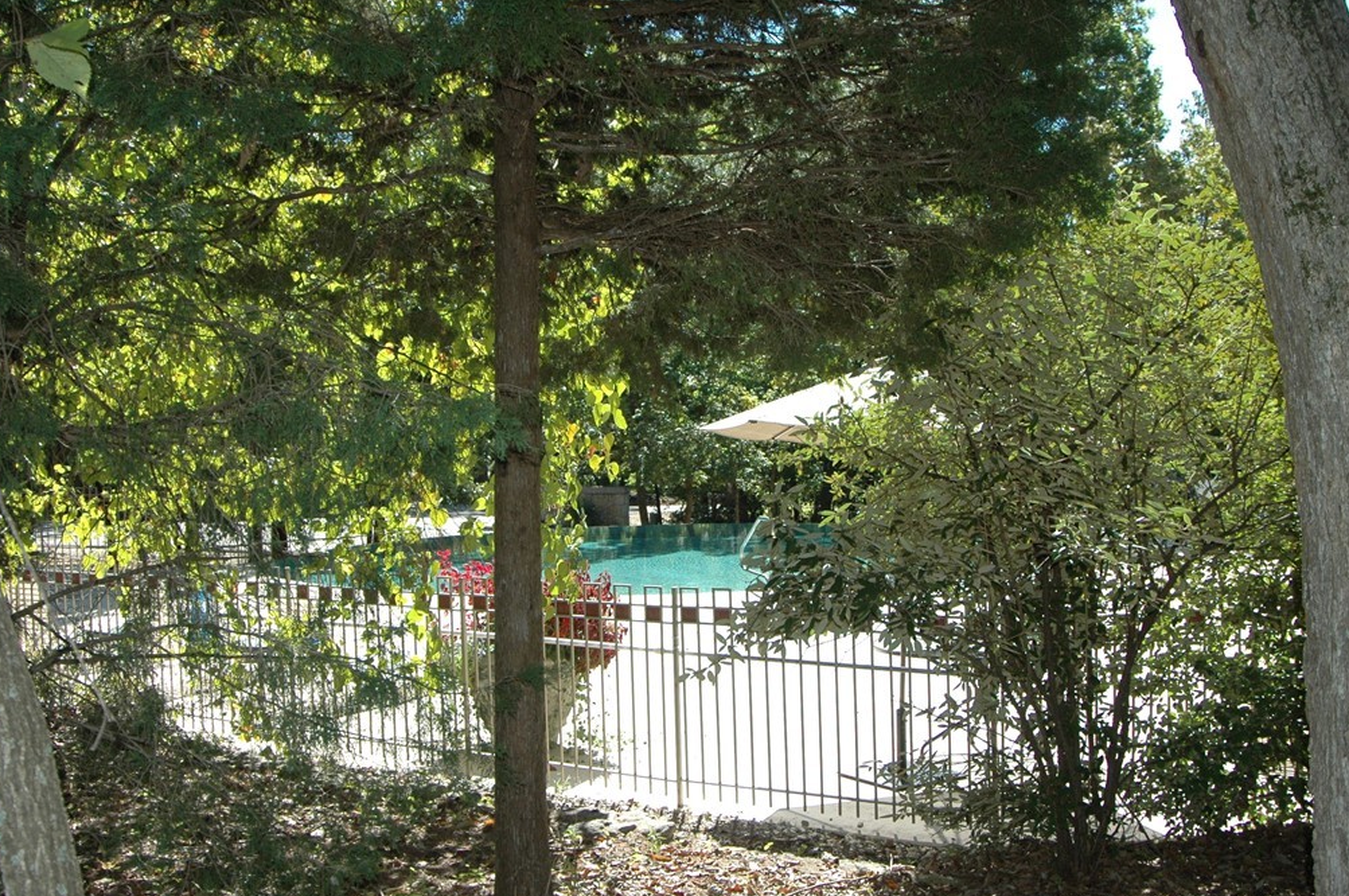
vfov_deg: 34.1
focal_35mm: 39
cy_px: 453
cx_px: 646
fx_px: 1460
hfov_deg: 49.6
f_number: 5.6
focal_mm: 24
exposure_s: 1/500
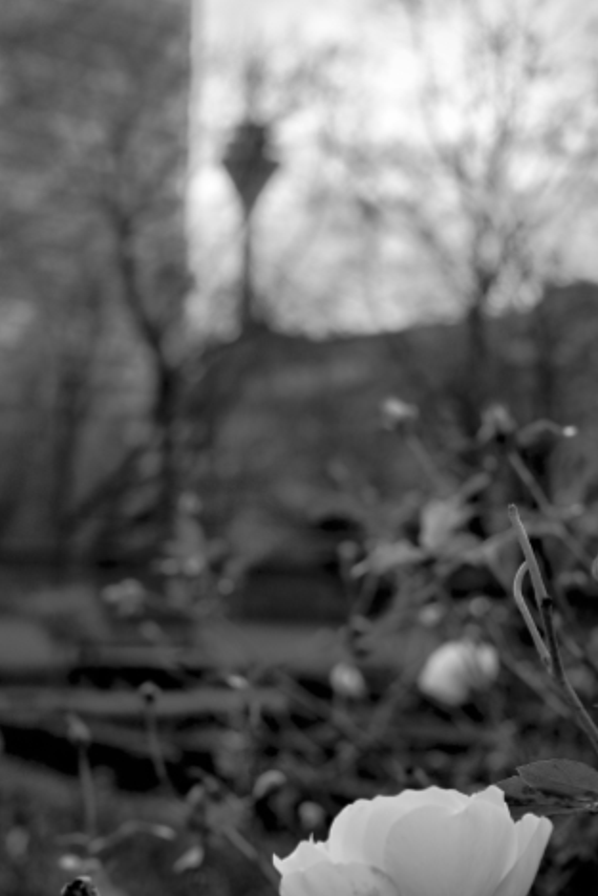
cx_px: 252
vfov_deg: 31.4
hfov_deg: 21.2
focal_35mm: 64
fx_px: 1593
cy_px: 516
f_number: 5.6
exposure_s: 1/200
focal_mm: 40
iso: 360
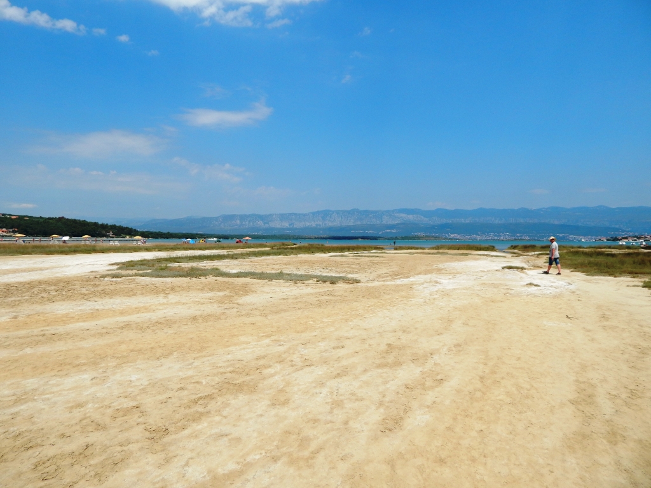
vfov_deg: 61.1
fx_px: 414
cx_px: 326
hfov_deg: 76.4
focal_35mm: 22
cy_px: 244
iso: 125
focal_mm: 4
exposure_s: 1/800
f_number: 6
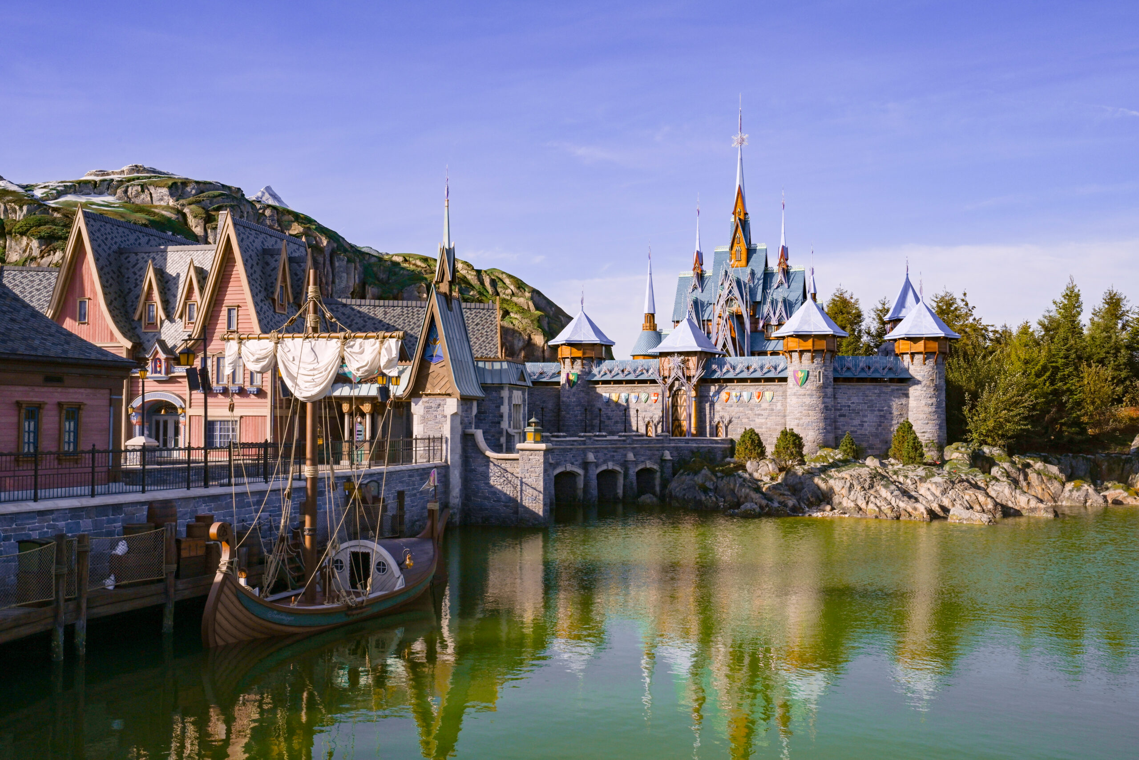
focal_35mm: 34
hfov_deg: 55.8
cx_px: 570
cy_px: 380
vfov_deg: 38.9
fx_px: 1076
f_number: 14
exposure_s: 1/400
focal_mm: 34
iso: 250
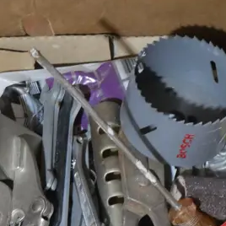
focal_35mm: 196
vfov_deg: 8.7
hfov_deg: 8.9
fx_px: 1448
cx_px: 135
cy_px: 347
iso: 3200
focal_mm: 29
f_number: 5.4
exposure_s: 1/50
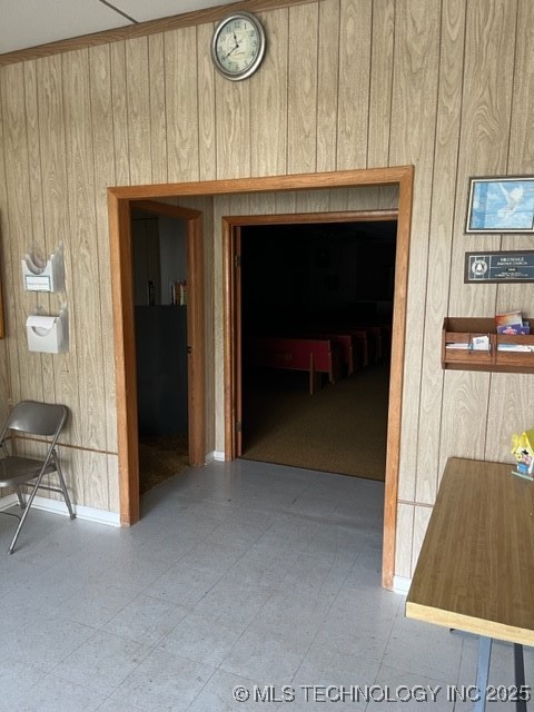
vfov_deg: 67.3
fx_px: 535
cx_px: 267
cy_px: 356
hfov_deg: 53.1
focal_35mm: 26
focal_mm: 5.1
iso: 125
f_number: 1.6
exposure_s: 1/62
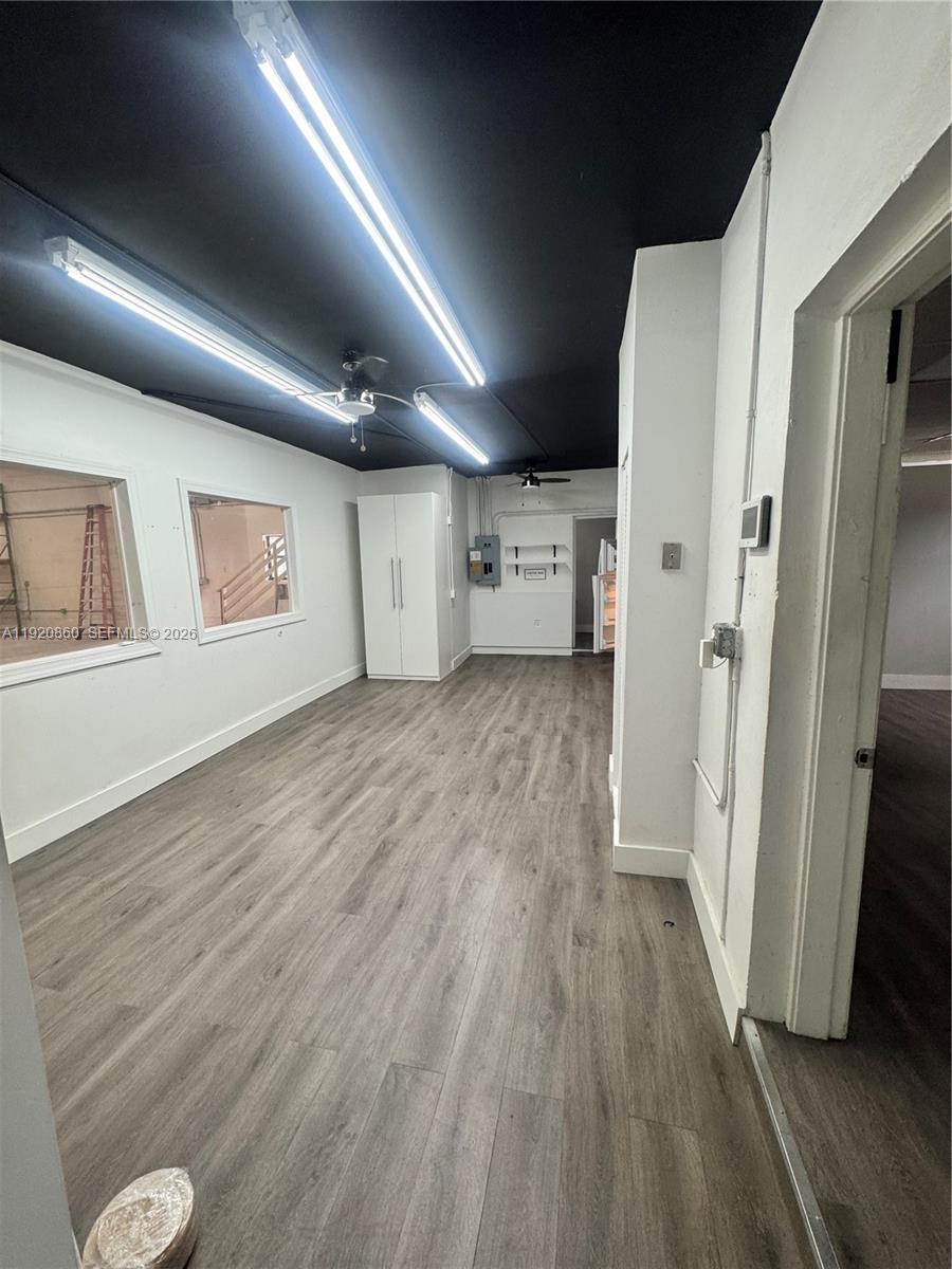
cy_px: 634
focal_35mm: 14
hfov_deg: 85.7
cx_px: 476
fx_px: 513
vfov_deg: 102.1
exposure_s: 1/120
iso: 200
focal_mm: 2.22
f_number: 2.2
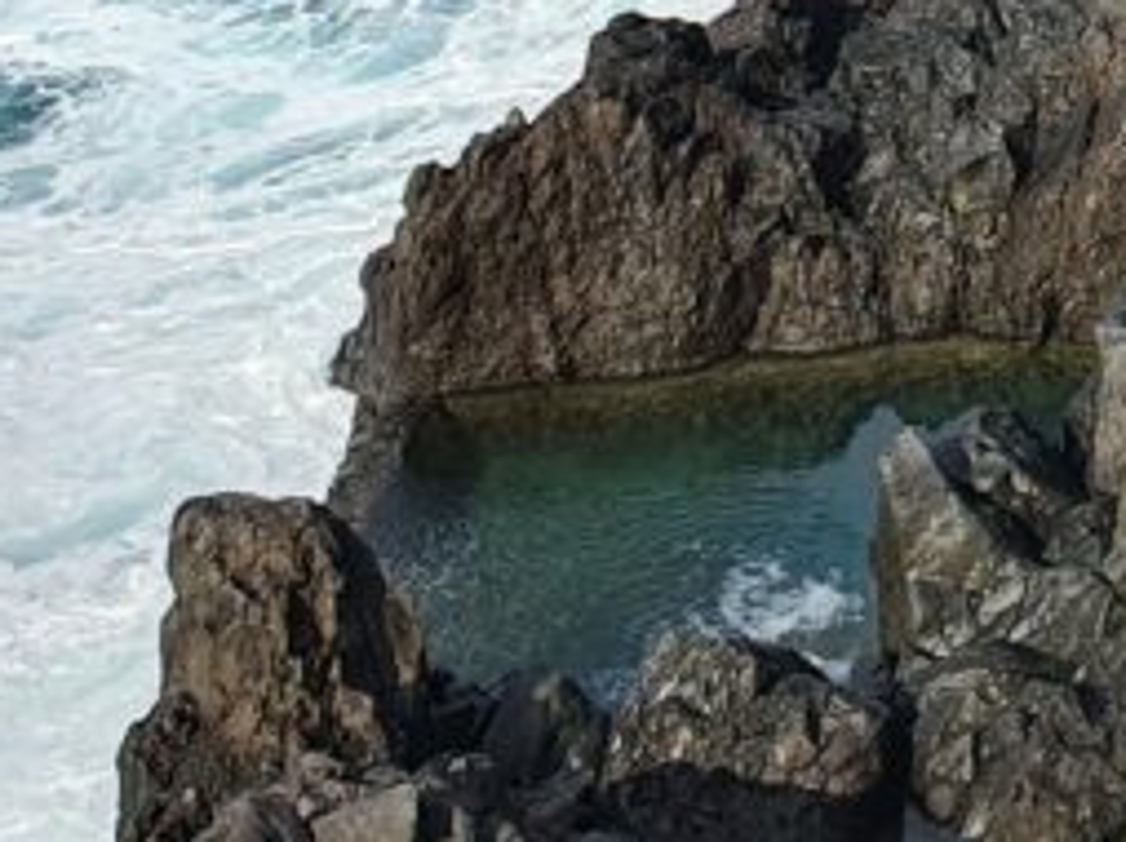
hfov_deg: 16.8
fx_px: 3412
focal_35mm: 105
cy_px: -541
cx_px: 1751
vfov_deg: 13.1
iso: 50
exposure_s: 1/1232
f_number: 2.4
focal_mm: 4.32
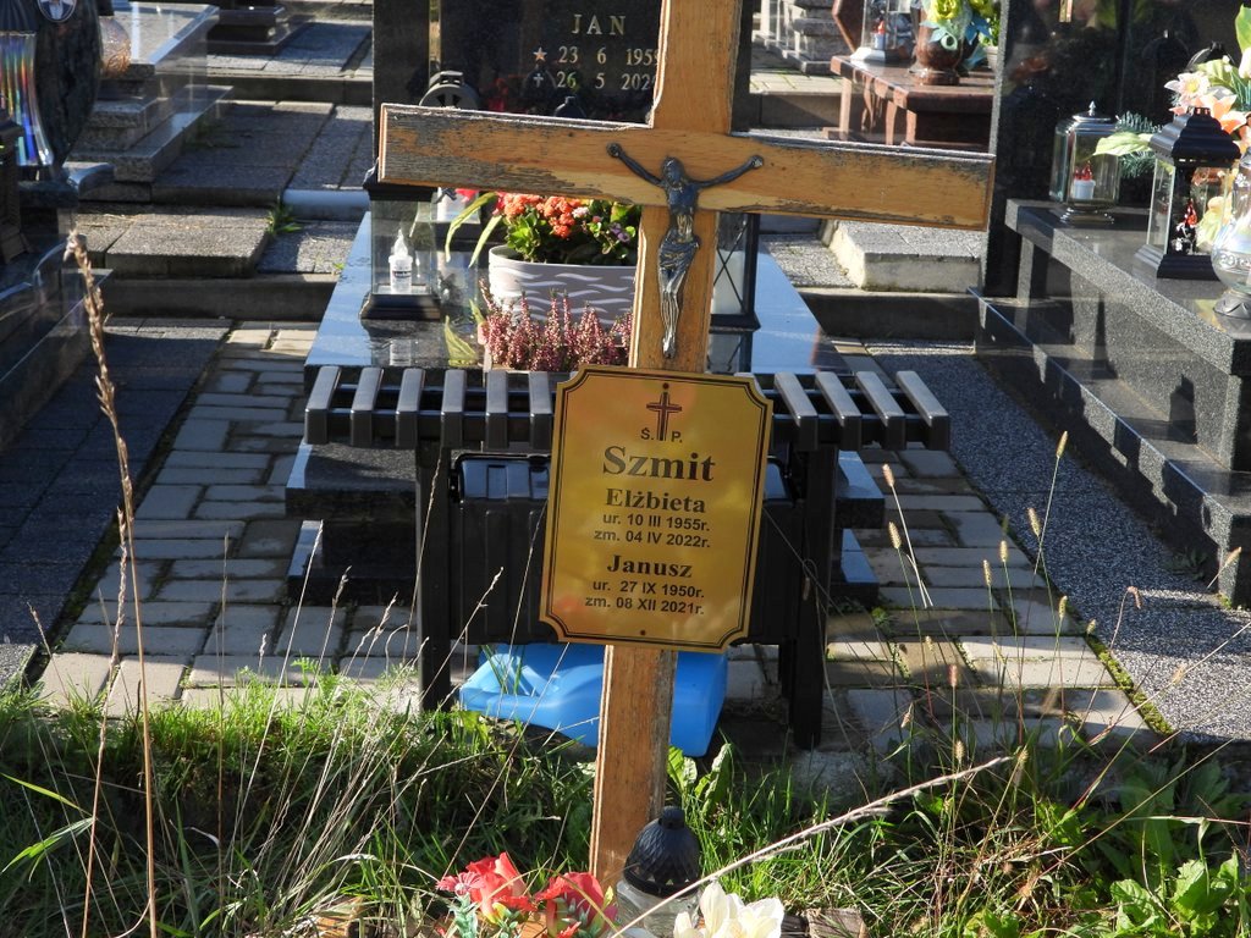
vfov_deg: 26.6
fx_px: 1988
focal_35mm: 55
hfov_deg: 34.9
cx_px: 626
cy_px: 469
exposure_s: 1/500
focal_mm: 9.8
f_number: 3.5
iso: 100
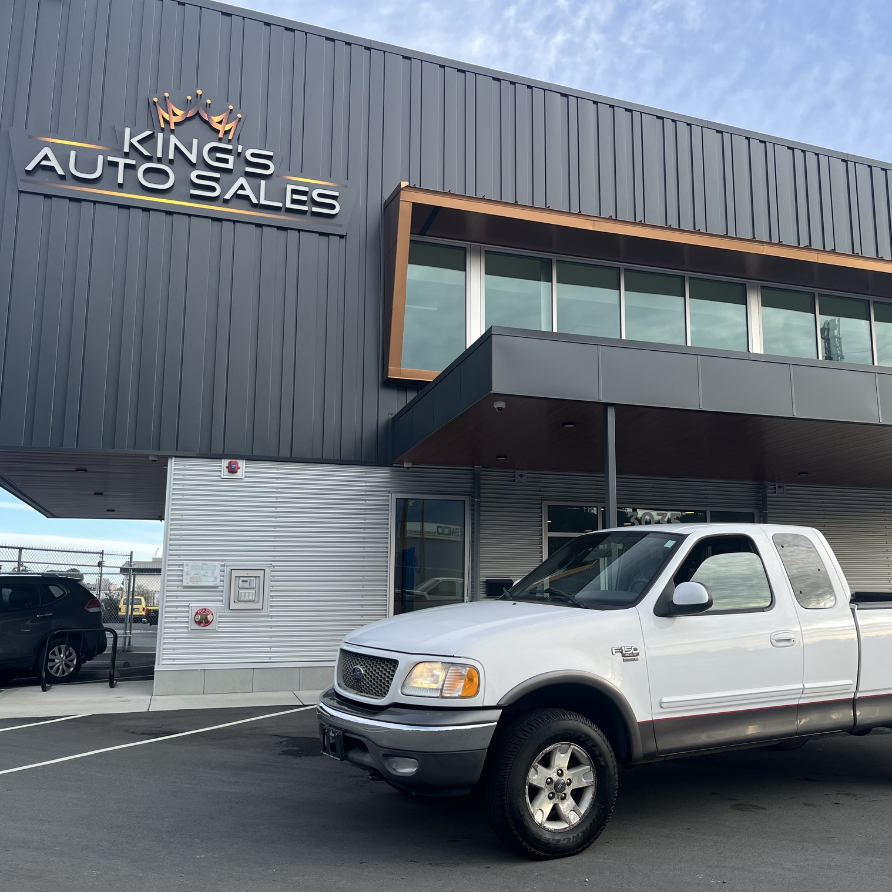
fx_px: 904
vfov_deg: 52.5
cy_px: 444
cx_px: 517
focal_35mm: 31
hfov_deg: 52.3
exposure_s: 1/878
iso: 50
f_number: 1.6
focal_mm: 5.1
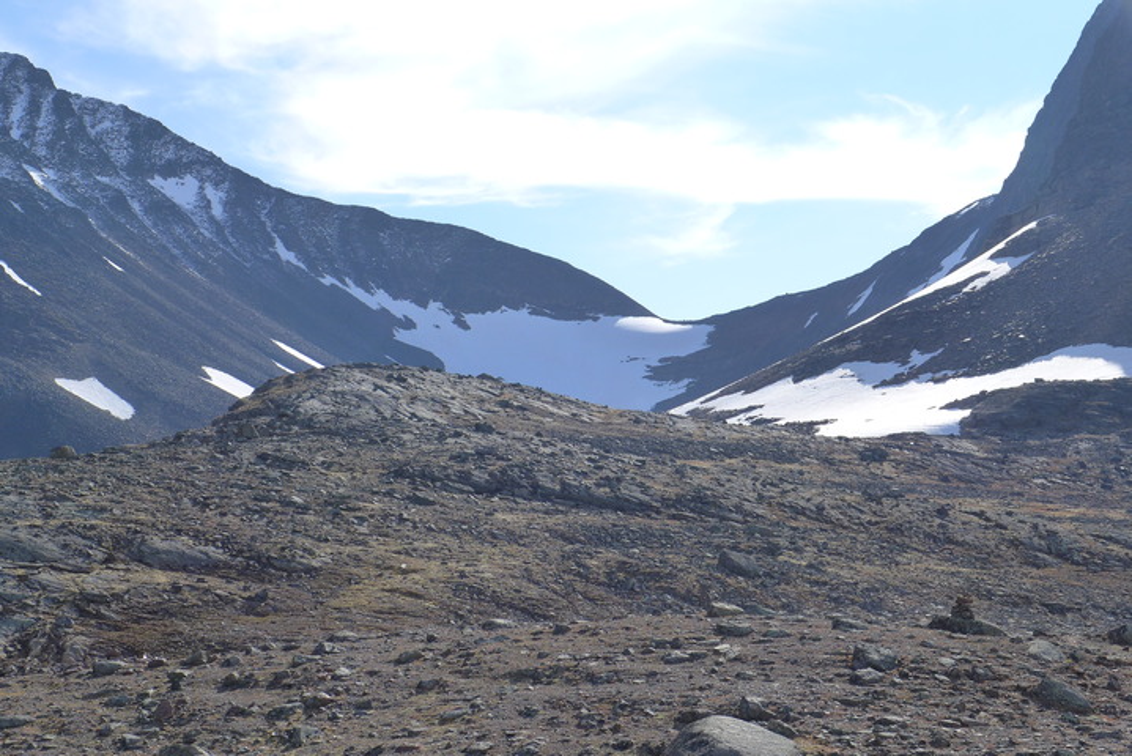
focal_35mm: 60
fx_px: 1887
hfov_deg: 33.4
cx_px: 566
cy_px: 378
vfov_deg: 22.6
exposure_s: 1/2000
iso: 125
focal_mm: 11.8
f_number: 3.2
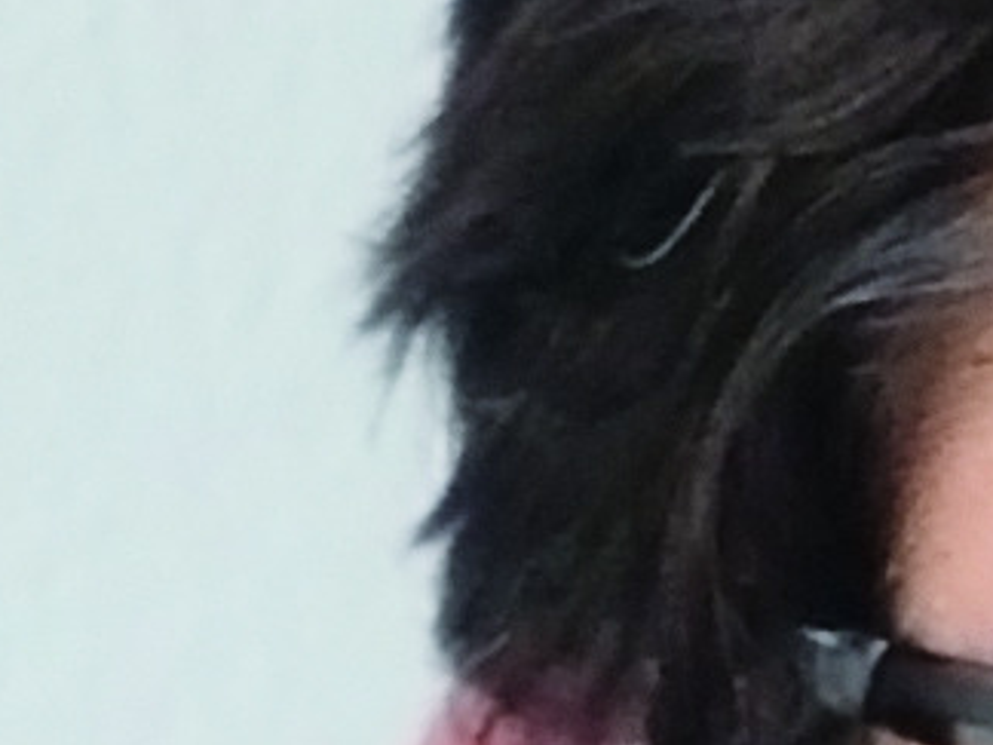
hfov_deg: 1.5
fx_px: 38124
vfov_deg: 1.1
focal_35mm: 1329
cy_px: 1438
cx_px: 2308
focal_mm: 25
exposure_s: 1/30
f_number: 4
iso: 125
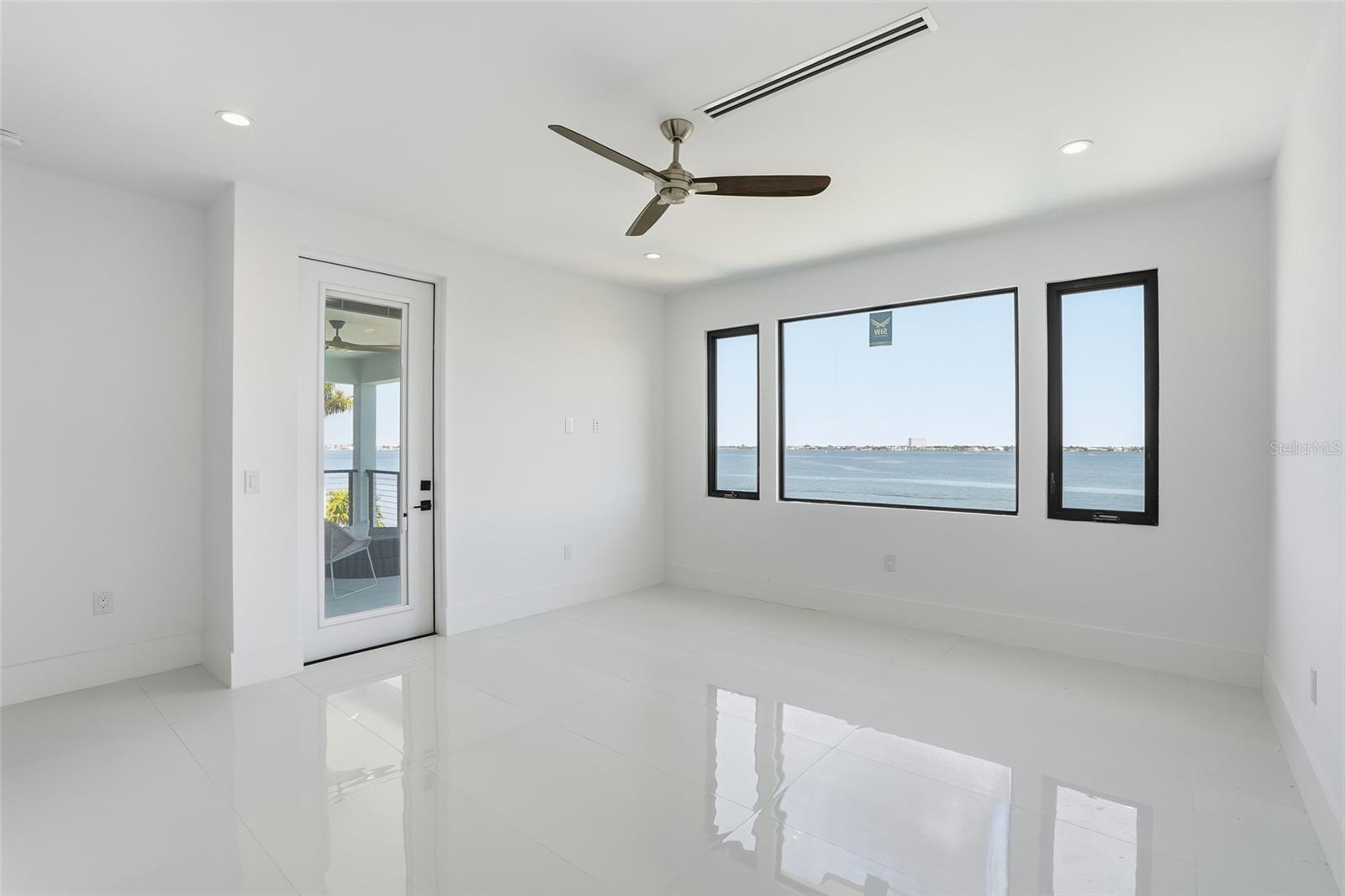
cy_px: 448
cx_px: 672
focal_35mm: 16
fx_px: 598
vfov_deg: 73.7
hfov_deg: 96.7
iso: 400
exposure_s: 1/3200
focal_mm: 16
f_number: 9
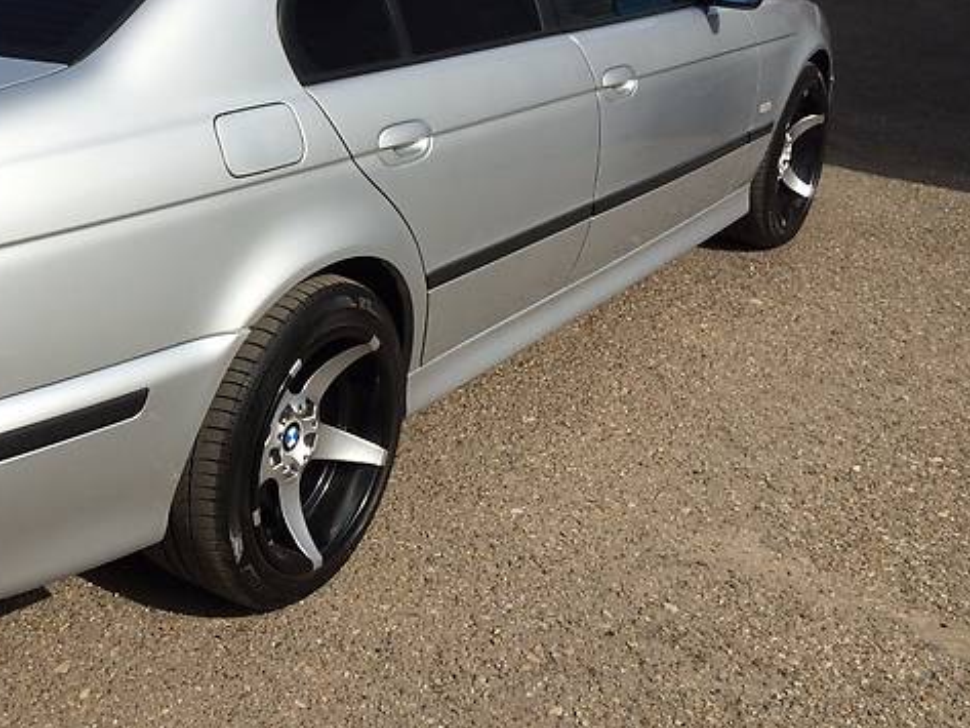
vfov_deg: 29.2
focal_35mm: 49
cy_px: 170
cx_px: 166
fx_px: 1373
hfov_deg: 37.2
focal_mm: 4.2
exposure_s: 1/2160
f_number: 2.2
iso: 32
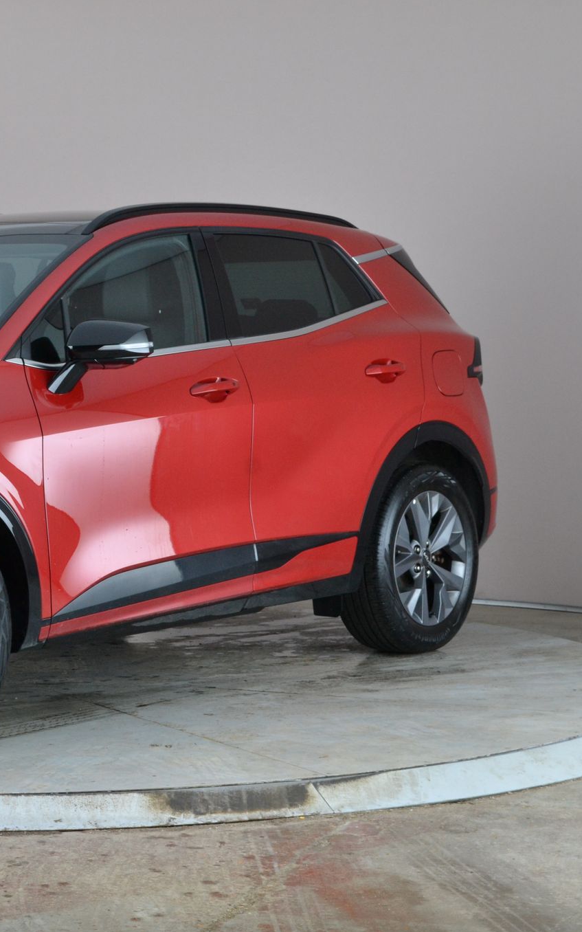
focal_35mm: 97
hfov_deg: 13.2
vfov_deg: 21.4
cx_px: -38
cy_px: 464
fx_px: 2463
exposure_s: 1/8
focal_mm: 42
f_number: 10
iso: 640
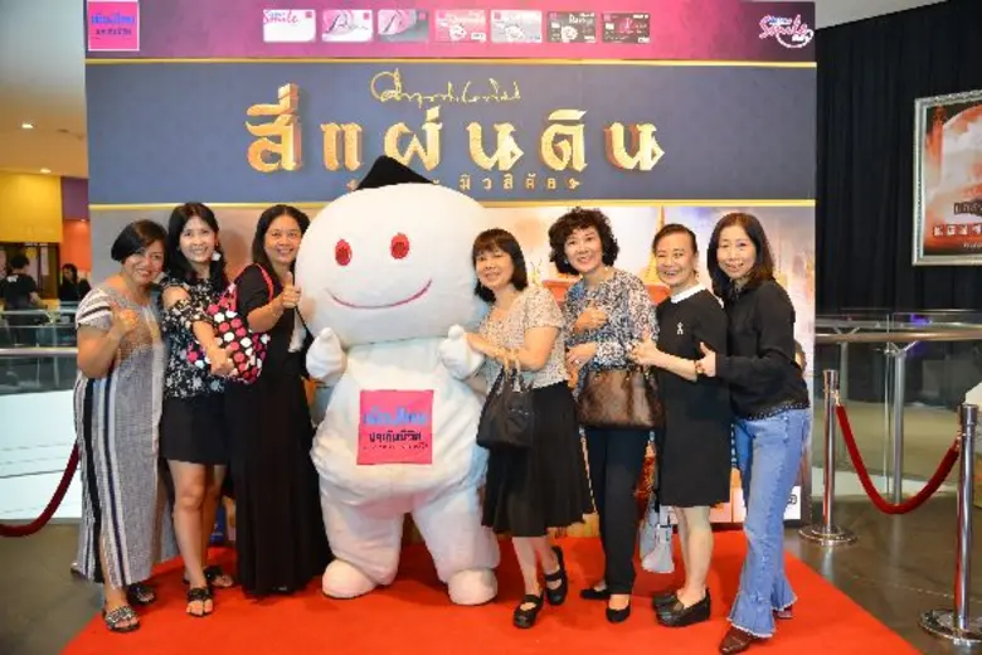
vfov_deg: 43.6
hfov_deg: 61.9
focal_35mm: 30
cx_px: 491
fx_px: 818
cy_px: 328
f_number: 4
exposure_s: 1/80
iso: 1250
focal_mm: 30
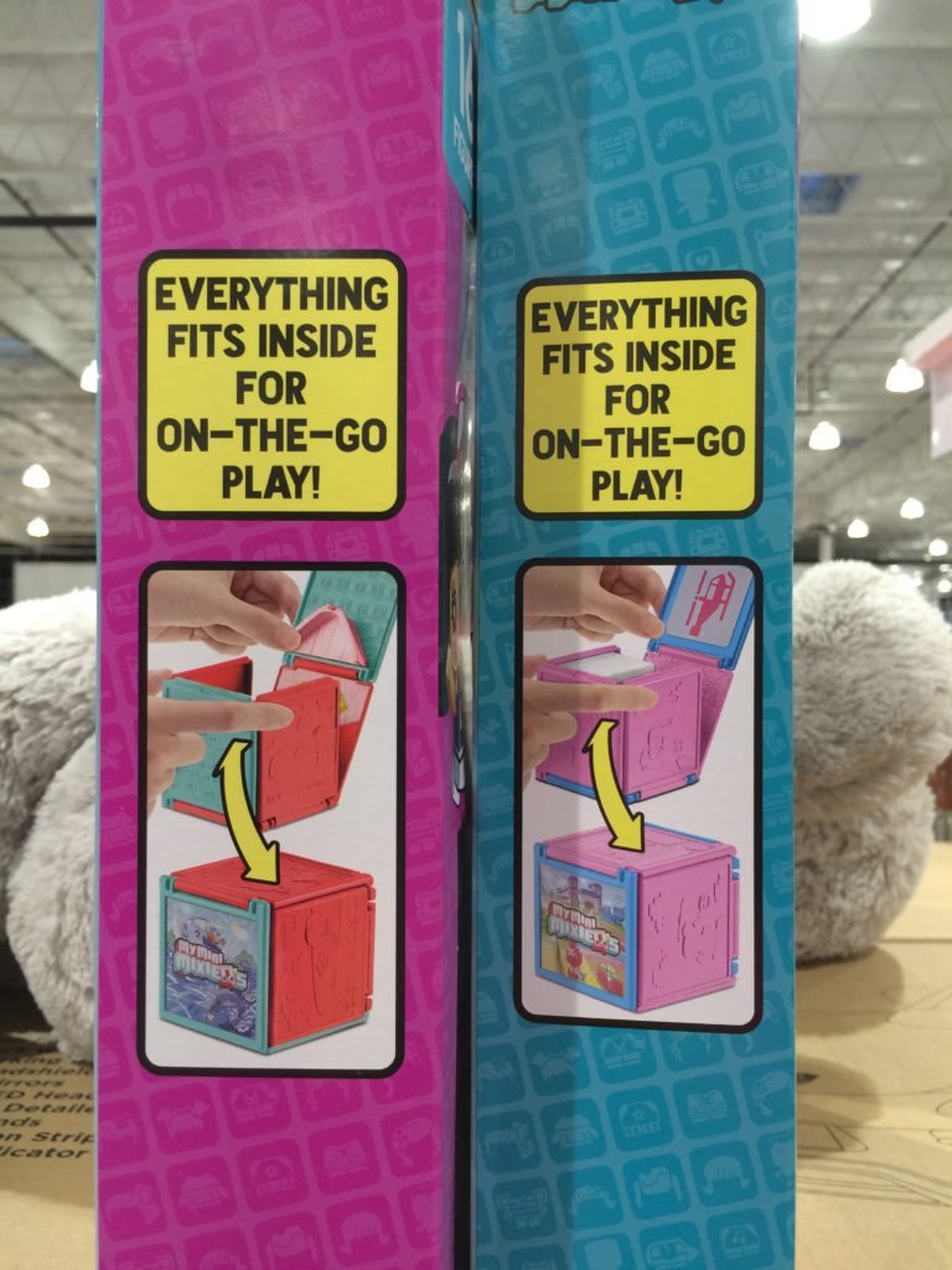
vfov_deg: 61.7
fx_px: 1063
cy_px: 635
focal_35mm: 29
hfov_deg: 48.2
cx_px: 476
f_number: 2.2
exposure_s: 1/33
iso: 100
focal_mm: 4.15
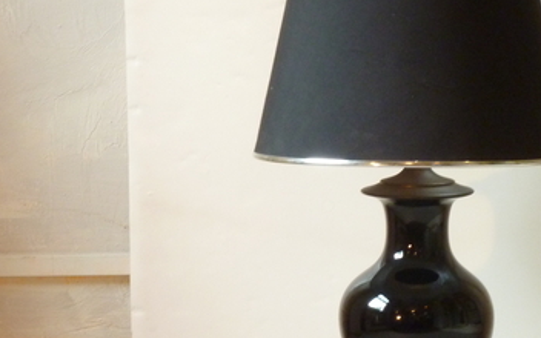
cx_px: 395
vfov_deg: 7.0
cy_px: 194
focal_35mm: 188
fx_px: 2772
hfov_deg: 11.1
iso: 400
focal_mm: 17
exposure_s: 1/25
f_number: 4.3
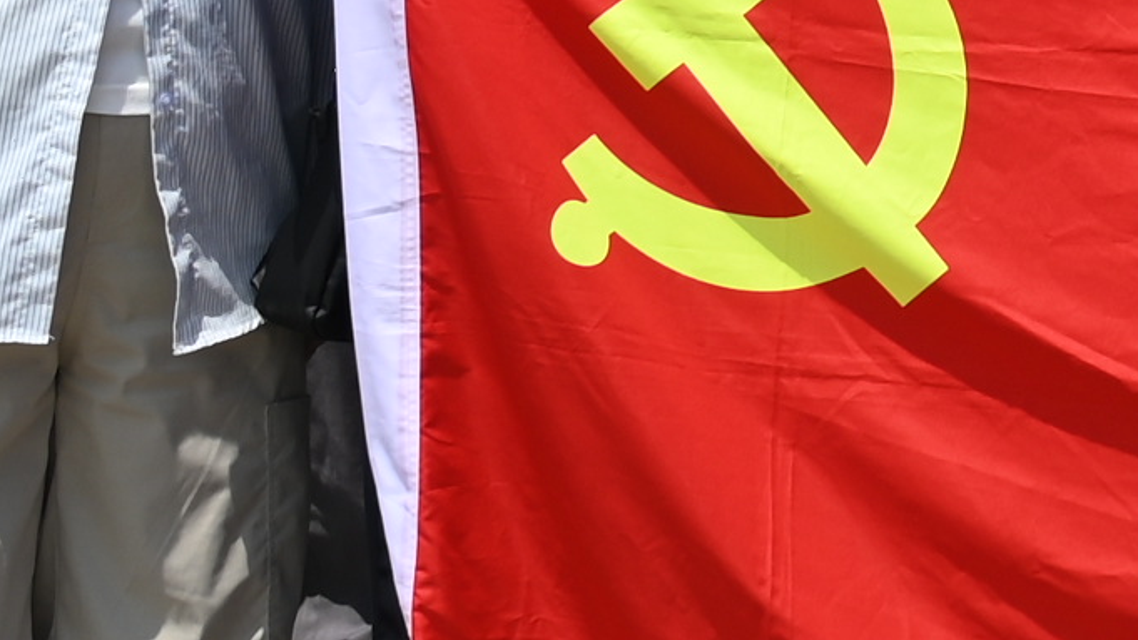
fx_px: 5884
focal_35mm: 195
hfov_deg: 9.9
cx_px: 2617
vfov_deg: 6.0
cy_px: -703
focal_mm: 28
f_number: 7.1
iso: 100
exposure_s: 1/500
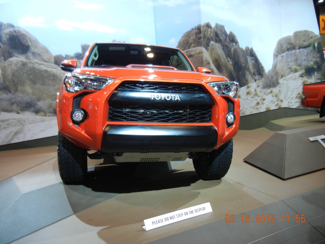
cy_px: 122
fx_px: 282
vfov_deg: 46.8
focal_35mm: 30
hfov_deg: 60.0
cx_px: 162
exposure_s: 1/60
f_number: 3.5
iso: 255
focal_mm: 5.4
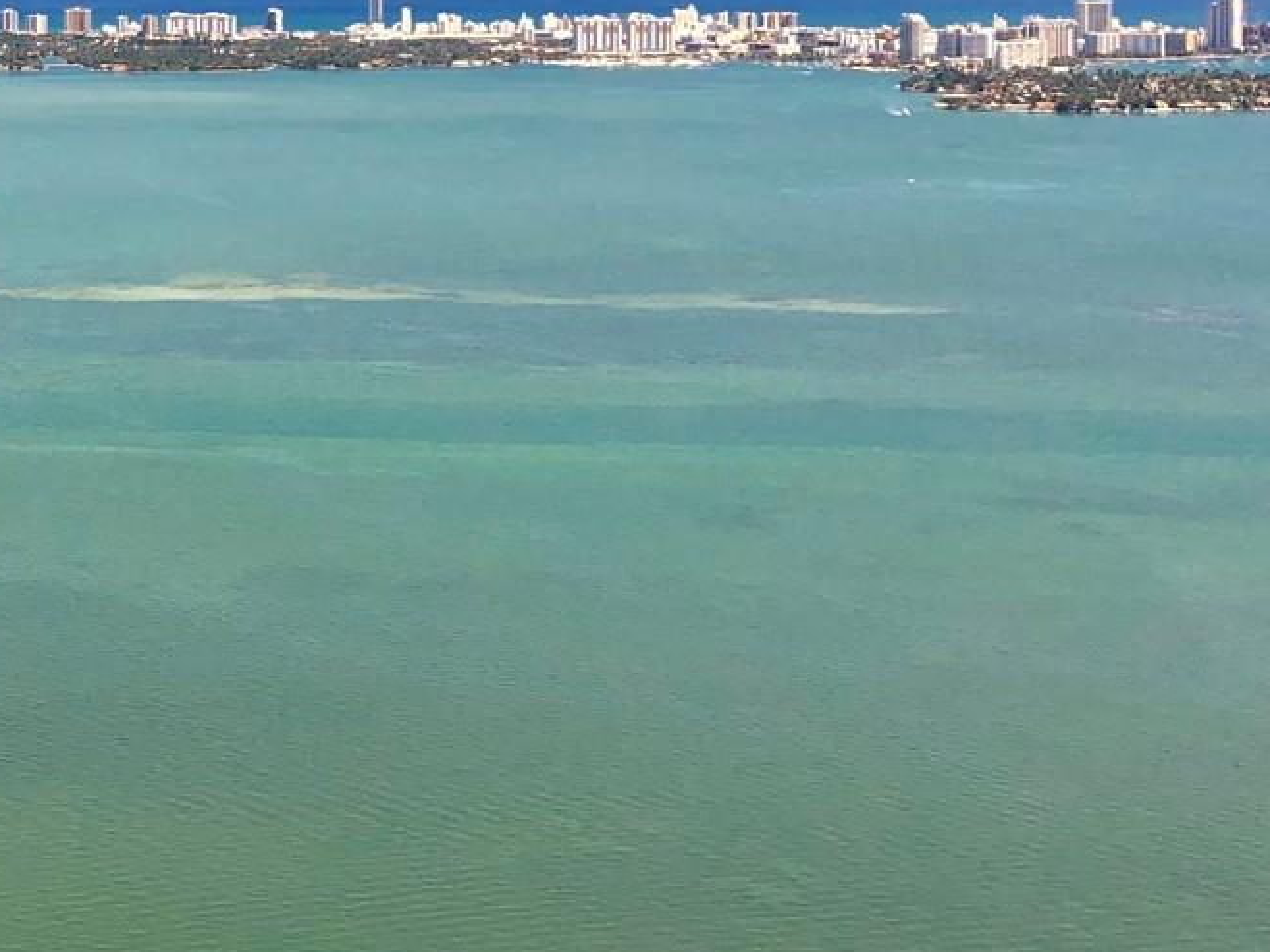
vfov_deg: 20.9
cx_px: 6
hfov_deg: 27.0
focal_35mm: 68
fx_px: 2494
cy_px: 10
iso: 25
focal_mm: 4
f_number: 1.8
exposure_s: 1/3436
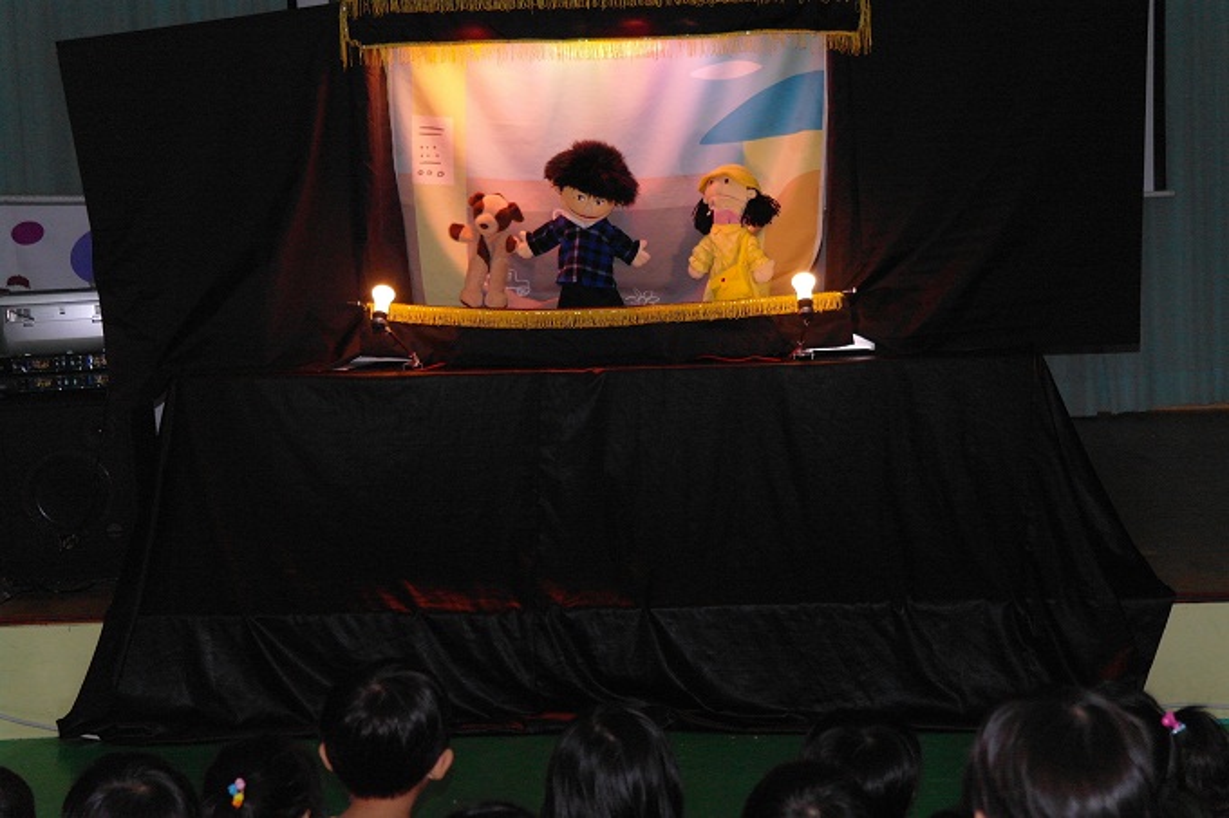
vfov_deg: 16.3
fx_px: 2867
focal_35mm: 84
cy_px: 409
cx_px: 614
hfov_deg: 24.2
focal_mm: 55
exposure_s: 1/50
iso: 800
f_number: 5.6
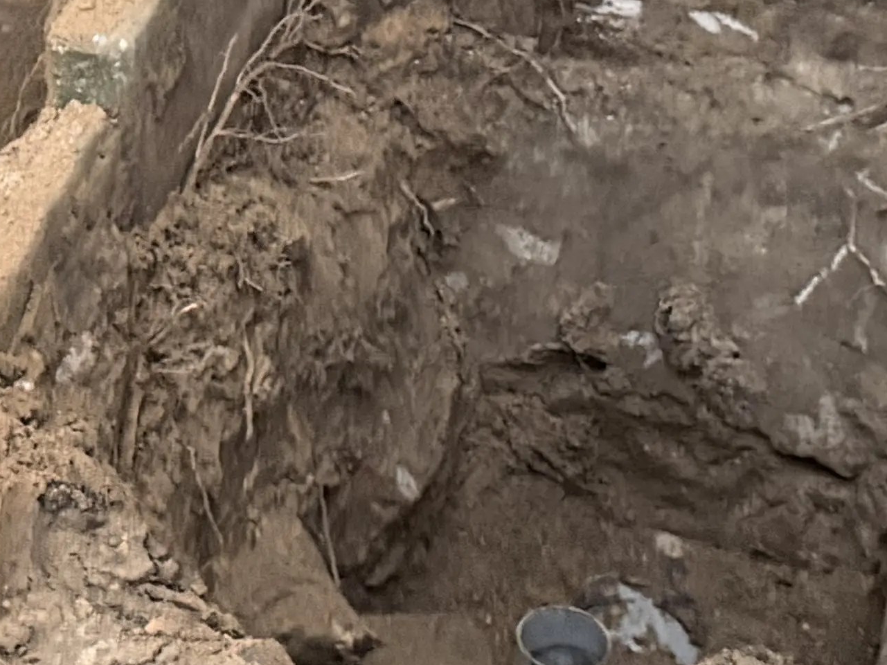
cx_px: -279
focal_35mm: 107
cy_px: -94
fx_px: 2742
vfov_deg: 13.5
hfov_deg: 17.2
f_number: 1.78
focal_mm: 6.76
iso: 800
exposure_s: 1/42
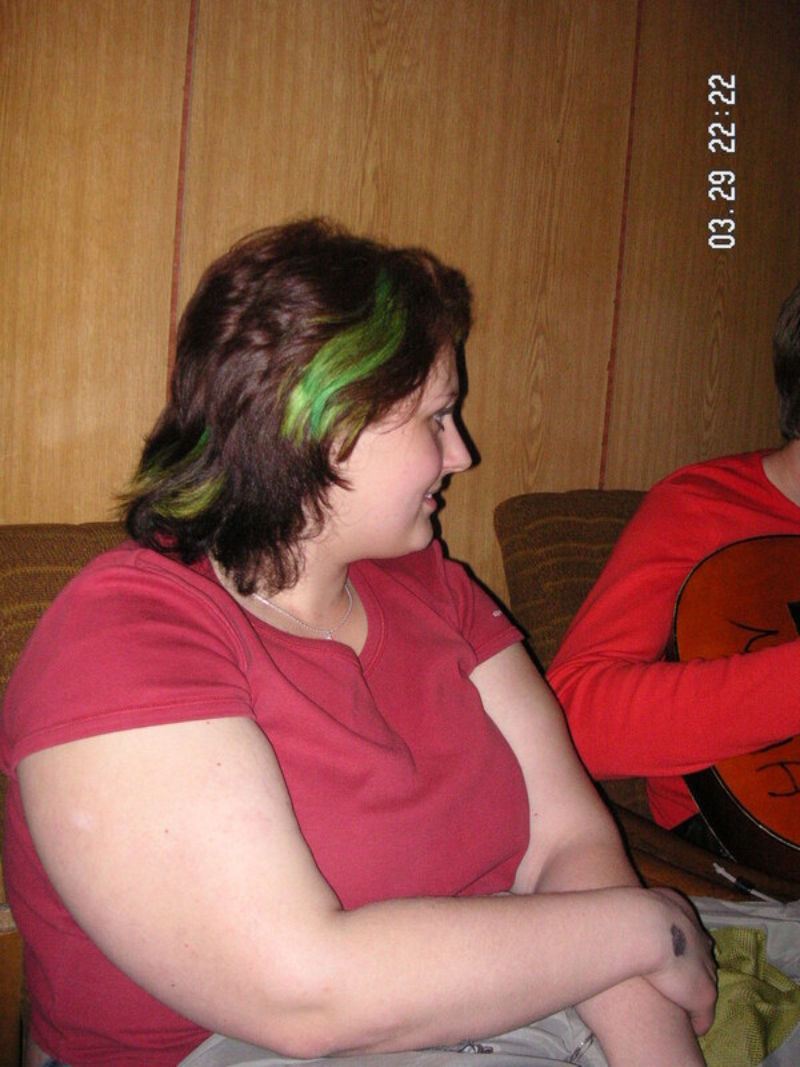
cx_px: 400
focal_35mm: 37
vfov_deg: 50.1
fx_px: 1140
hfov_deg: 38.7
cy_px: 534
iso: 160
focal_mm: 6.1
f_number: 2.8
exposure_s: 1/45
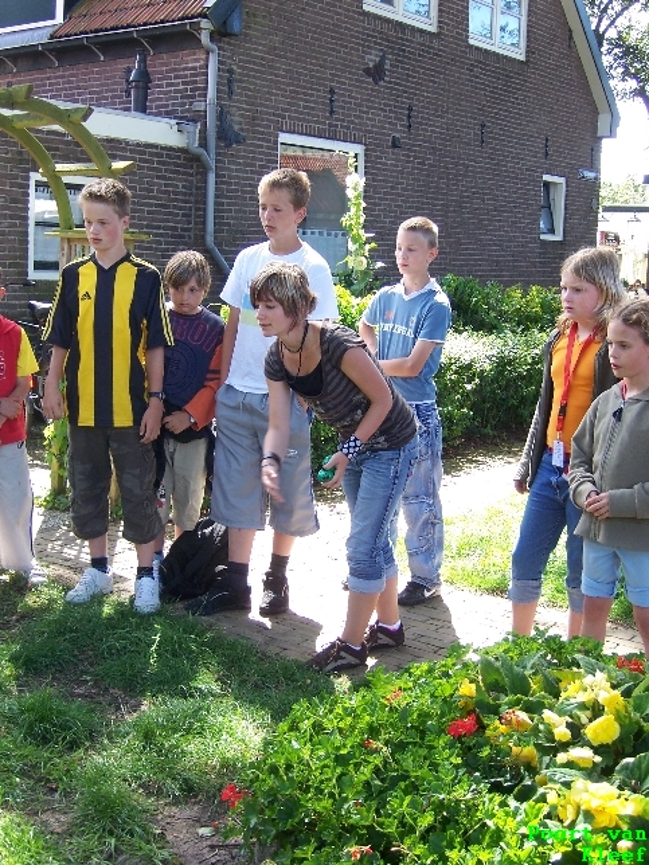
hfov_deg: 32.2
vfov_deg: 42.1
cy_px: 432
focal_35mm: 45
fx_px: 1125
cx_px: 324
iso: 80
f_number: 3.2
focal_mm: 7.7
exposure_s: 1/100
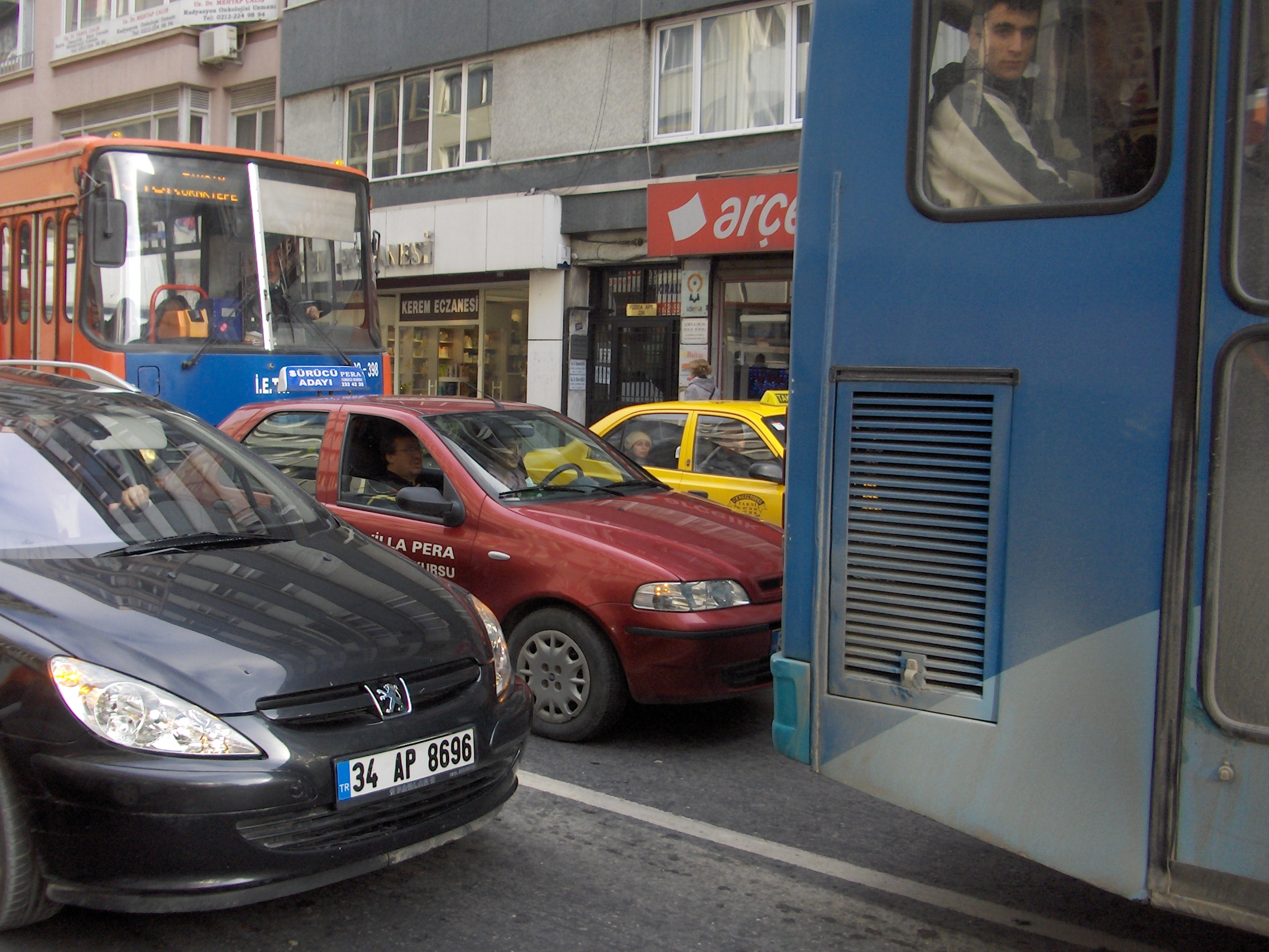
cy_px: 493
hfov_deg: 48.9
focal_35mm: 38
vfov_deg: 37.7
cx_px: 600
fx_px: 1393
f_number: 2.6
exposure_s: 1/306
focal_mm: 5.8
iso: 100
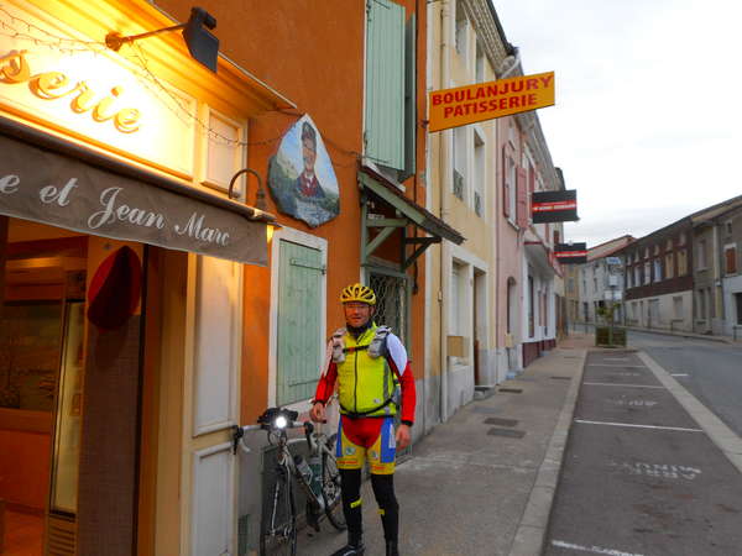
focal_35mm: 25
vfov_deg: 54.9
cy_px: 278
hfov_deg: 69.4
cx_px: 371
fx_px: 536
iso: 80
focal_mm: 4.5
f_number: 3.7
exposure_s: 1/30
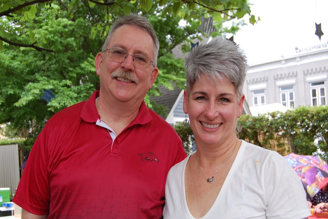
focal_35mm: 36
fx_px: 328
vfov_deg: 36.9
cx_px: 164
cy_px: 110
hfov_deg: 53.1
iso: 400
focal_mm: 24
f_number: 5.6
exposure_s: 1/125
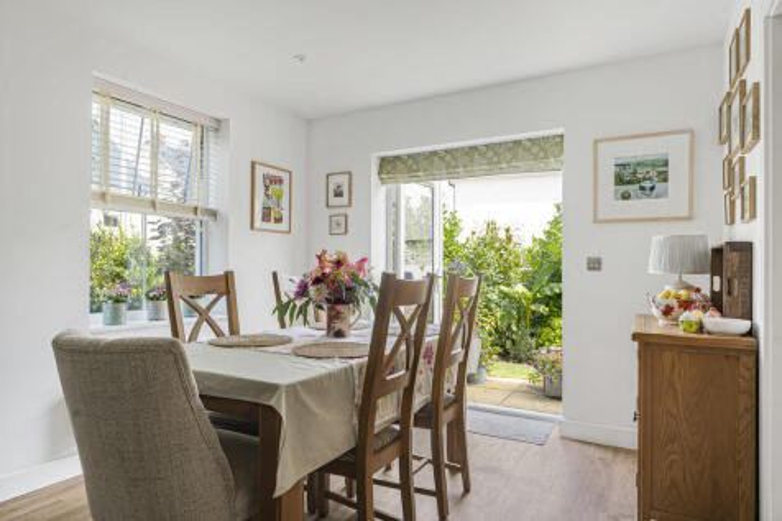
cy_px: 260
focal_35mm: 22
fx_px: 467
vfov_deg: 58.3
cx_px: 391
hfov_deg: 79.9
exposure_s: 1/25
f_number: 8
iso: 200
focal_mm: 21.5
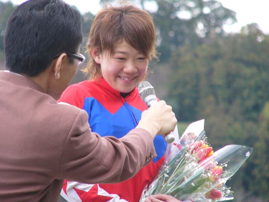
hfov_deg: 6.1
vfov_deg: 4.6
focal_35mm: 325
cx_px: 134
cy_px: 101
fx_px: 2526
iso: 50
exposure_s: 1/60
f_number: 2.8
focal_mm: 54
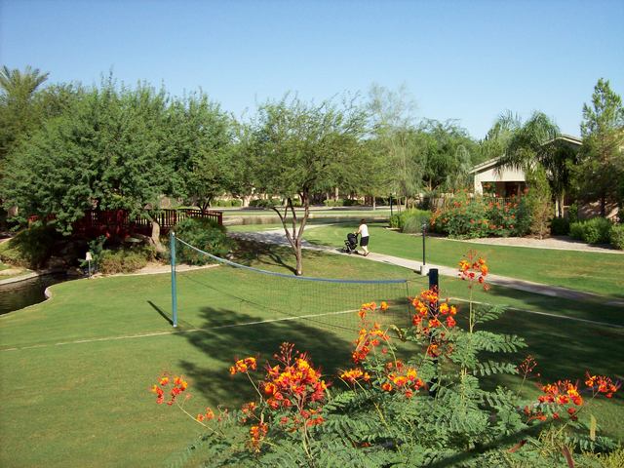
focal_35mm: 36
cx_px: 312
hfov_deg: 51.4
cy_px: 234
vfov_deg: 39.7
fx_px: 649
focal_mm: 6
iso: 80
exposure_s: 1/572
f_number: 4.8
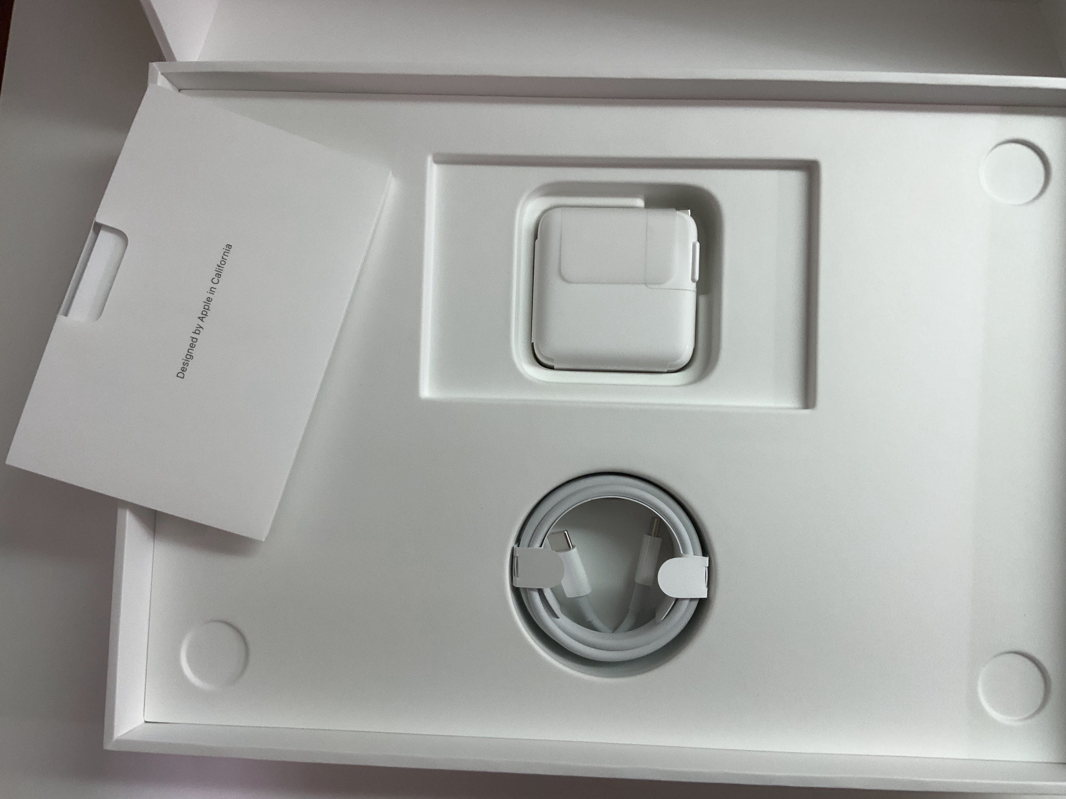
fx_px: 893
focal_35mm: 29
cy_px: 400
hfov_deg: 61.7
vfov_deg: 48.2
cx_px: 533
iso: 100
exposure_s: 1/50
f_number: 1.8
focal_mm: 3
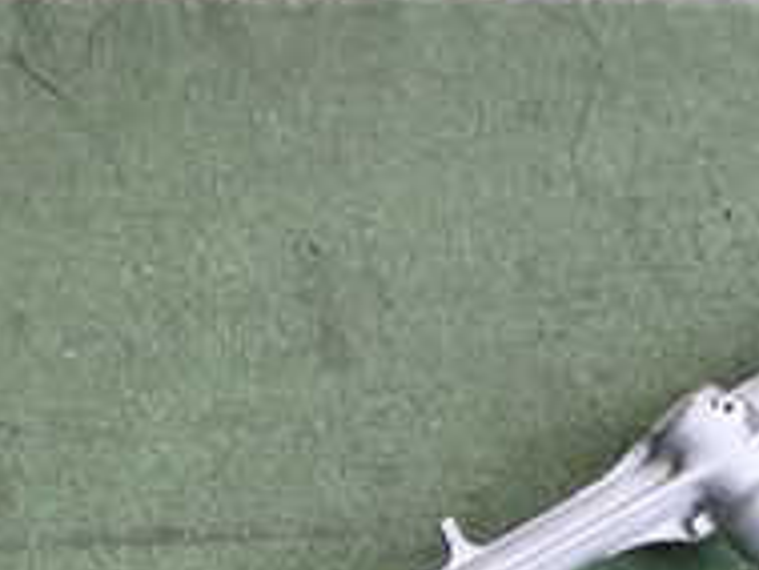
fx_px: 2084
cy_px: 843
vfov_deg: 14.6
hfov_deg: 20.5
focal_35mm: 95
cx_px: 233
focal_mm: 5.4
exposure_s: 1/40
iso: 200
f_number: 2.3
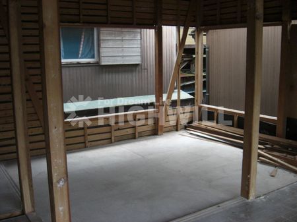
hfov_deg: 49.0
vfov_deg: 37.7
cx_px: 148
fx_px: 326
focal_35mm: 38
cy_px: 111
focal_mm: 7.9
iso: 400
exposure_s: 1/125
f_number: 2.8
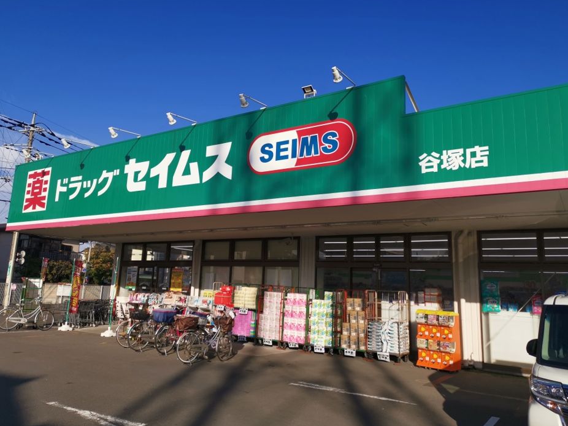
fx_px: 459
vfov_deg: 49.7
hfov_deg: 63.4
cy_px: 207
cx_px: 275
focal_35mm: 28
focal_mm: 5.58
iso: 50
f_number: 1.8
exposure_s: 1/2604
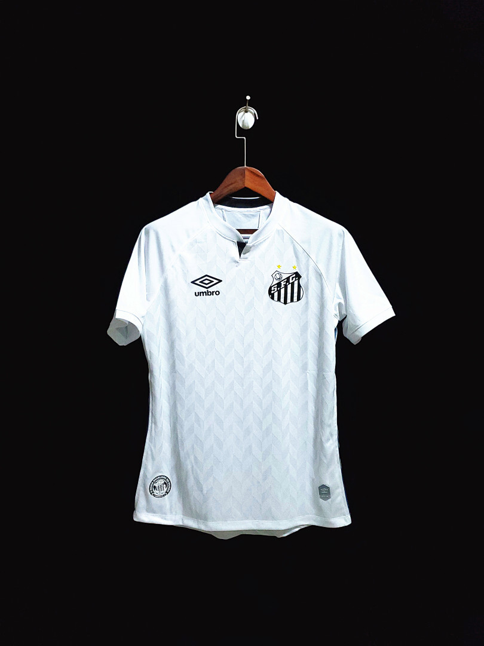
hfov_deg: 53.1
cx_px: 242
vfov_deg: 67.3
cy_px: 323
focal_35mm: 26
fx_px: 485
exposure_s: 1/45
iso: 640
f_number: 1.5
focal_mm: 4.3
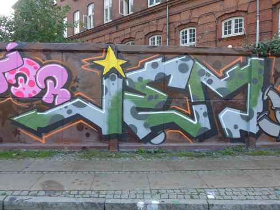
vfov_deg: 48.2
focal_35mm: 29
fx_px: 235
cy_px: 105
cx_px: 140
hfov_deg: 61.7
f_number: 2.8
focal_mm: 6
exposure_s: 1/200
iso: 80
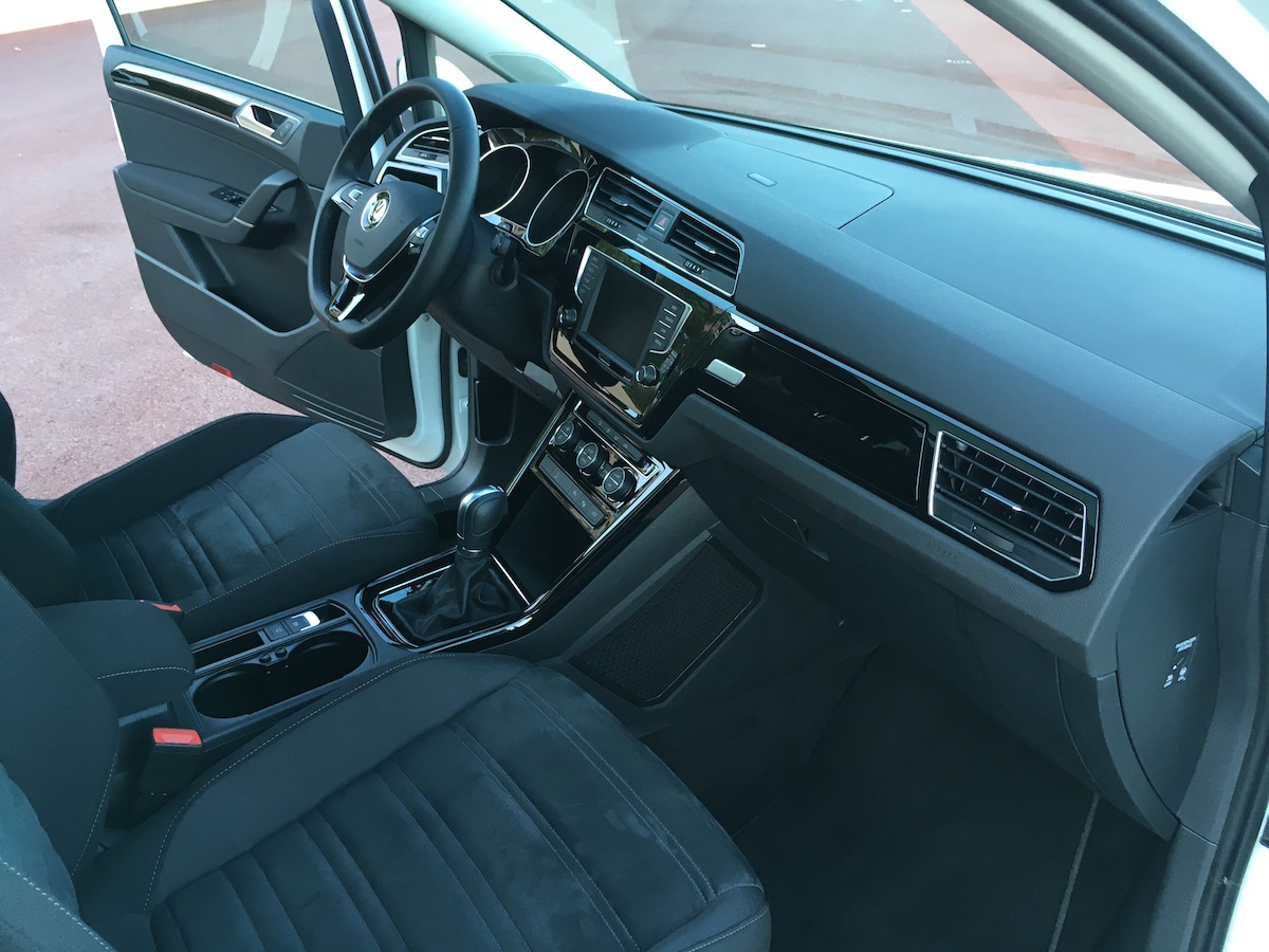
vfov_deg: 48.2
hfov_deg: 61.7
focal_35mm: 29
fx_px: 1063
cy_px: 476
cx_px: 634
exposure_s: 1/33
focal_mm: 4.15
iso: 32
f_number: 2.2
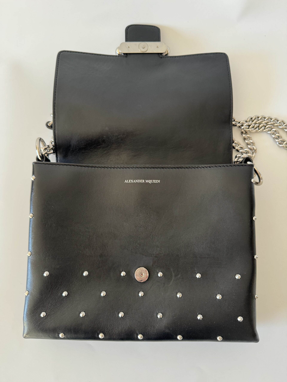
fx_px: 265
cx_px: 144
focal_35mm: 24
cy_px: 191
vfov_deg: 71.6
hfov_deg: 56.8
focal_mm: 6.76
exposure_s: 1/60
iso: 250
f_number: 1.78
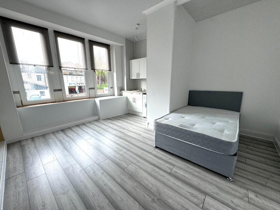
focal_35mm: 14
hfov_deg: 102.1
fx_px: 113
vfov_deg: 85.7
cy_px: 105
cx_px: 140
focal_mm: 2.22
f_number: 2.2
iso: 80
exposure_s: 1/99
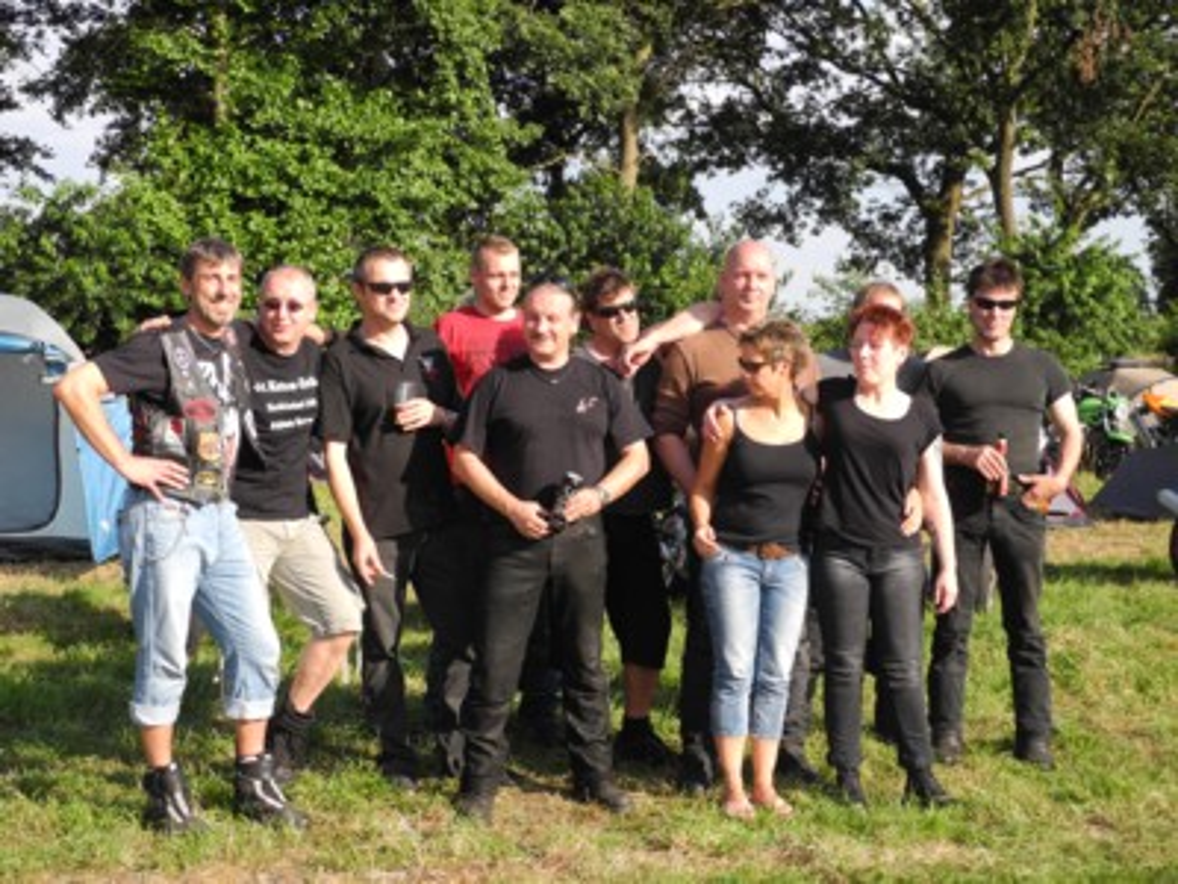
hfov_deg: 31.7
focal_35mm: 61
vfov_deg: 24.0
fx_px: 2076
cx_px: 589
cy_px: 442
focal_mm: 13
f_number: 3.5
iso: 100
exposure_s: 1/458
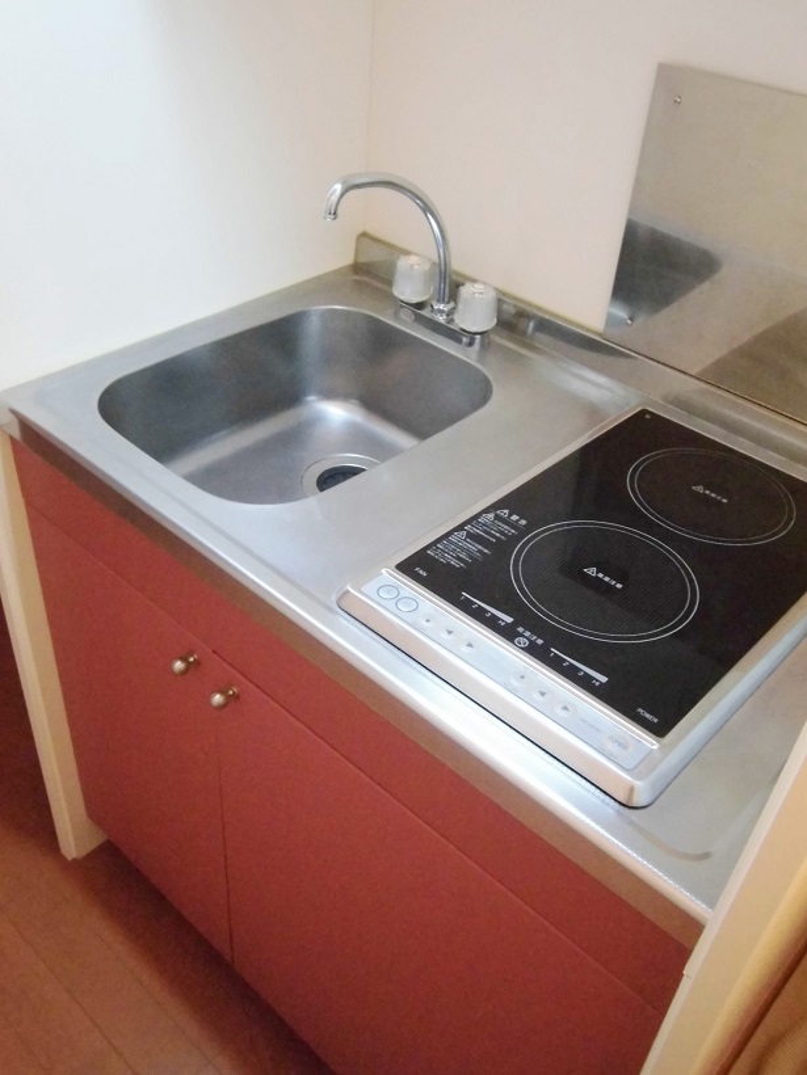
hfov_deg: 45.4
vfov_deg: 58.4
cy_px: 538
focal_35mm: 31
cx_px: 404
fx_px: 964
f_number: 2.9
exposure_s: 1/20
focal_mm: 5.5
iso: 800
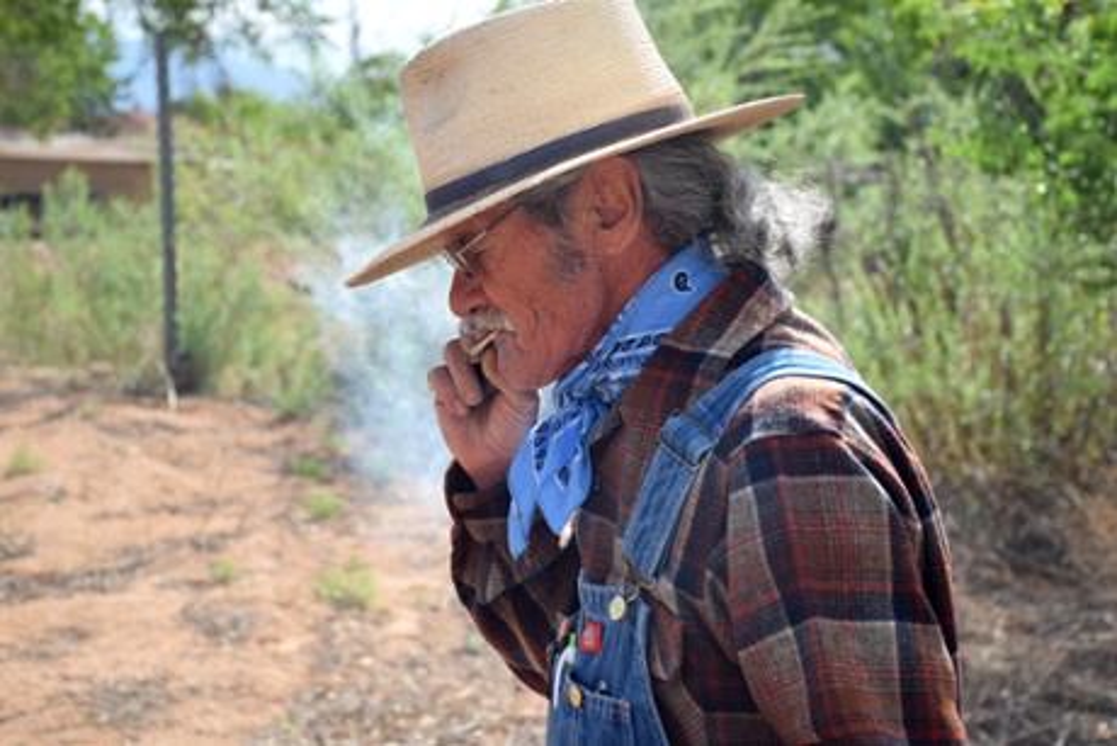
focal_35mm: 68
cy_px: 373
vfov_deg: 20.2
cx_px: 558
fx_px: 2095
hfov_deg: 29.9
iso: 100
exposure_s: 1/125
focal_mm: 45
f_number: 6.3
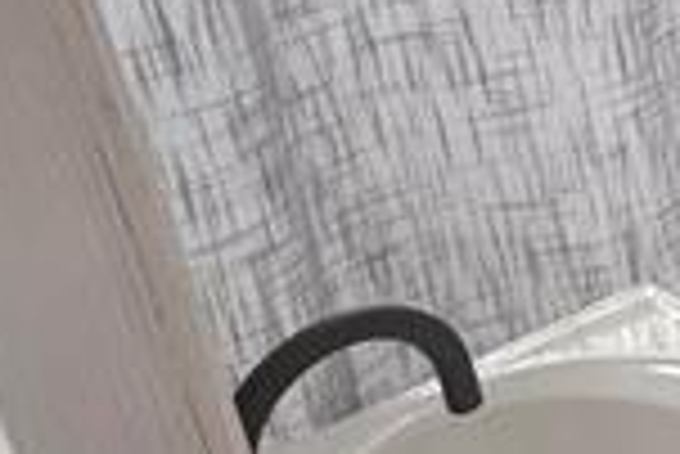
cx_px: 1198
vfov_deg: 18.4
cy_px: 117
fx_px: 1399
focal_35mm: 74
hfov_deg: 20.3
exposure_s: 1/92
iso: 320
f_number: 2.2
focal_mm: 2.22
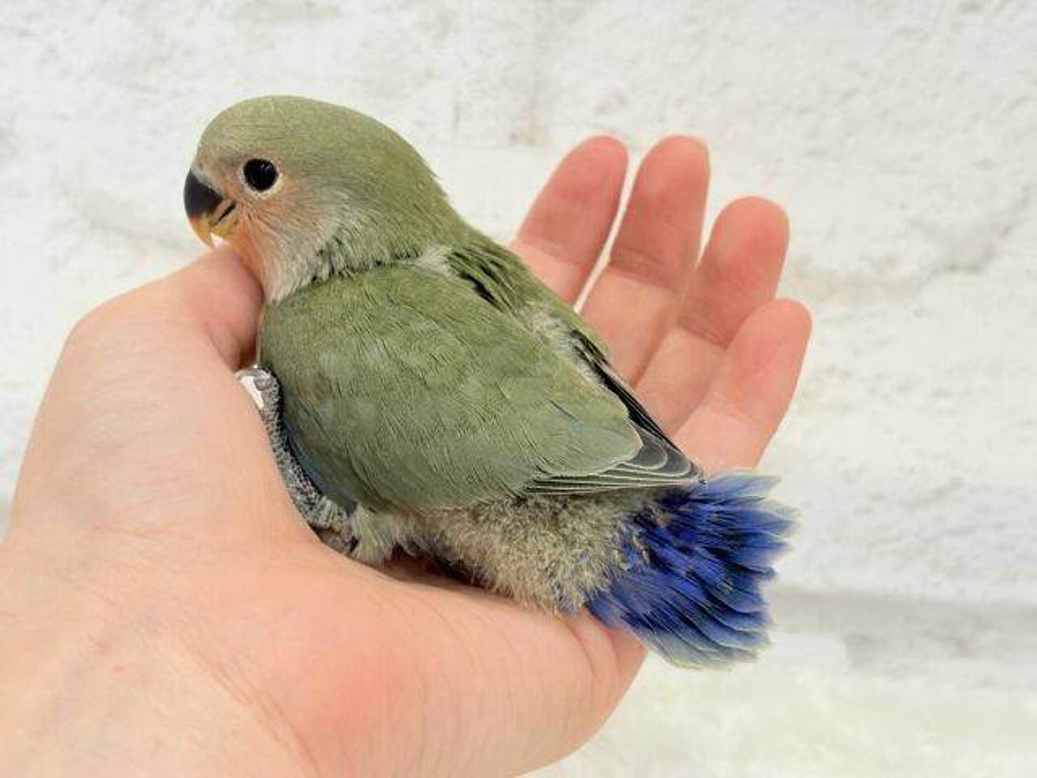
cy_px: 389
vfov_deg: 28.0
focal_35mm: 52
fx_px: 1558
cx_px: 518
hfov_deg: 36.8
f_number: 1.6
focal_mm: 5.96
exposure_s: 1/100
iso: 100
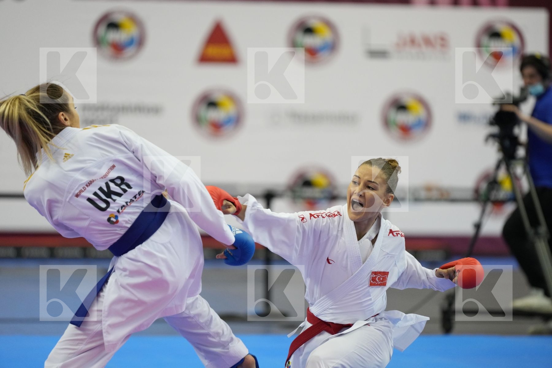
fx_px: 3066
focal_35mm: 200
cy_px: 184
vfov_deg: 6.9
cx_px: 276
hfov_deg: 10.3
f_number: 2.8
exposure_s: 1/1000
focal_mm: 200
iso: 2500
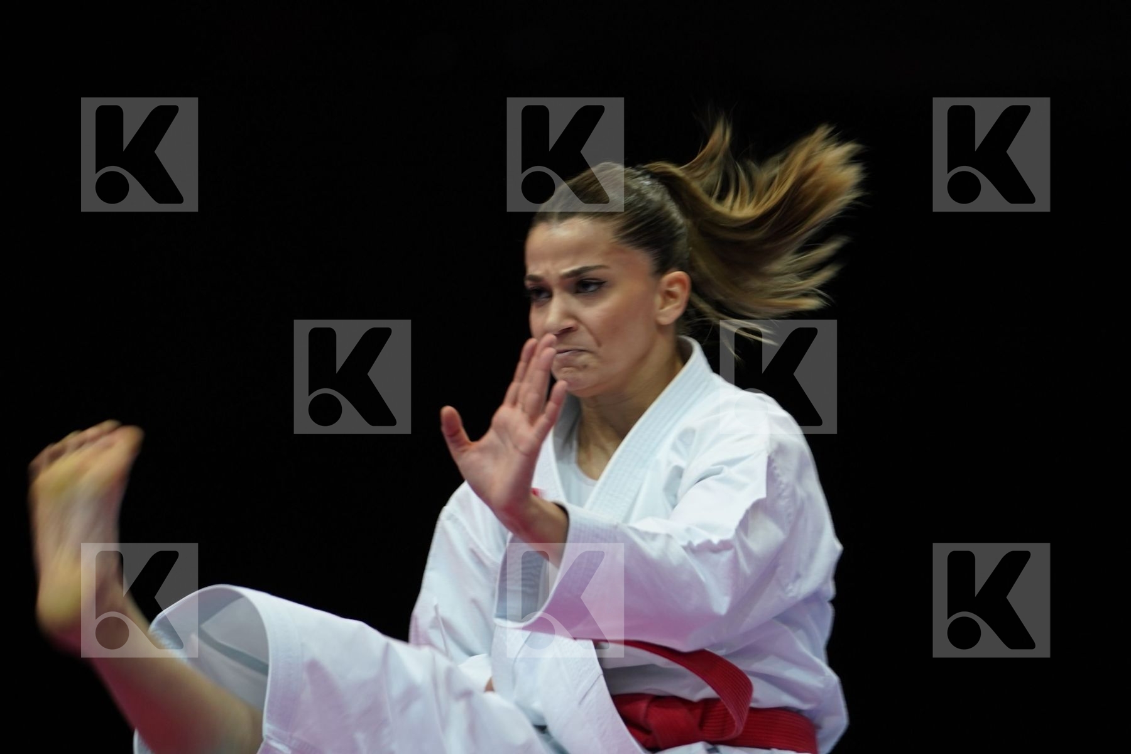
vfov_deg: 5.2
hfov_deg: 7.8
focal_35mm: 264
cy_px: 377
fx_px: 8293
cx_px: 566
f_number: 2.8
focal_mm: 176
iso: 500
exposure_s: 1/200
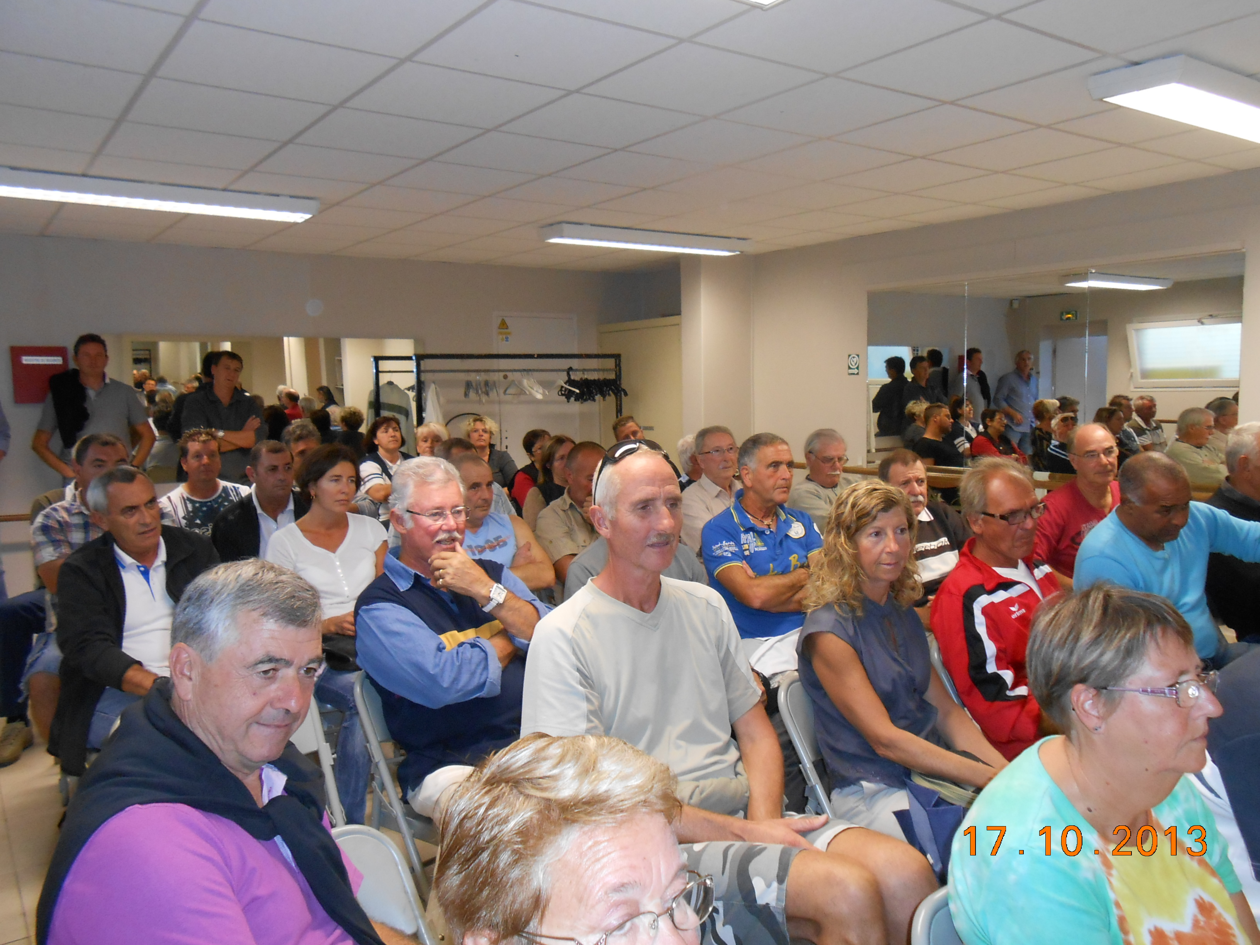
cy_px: 472
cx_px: 630
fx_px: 946
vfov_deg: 53.1
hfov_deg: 67.3
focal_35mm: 26
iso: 320
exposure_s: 1/25
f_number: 3.5
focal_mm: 4.6
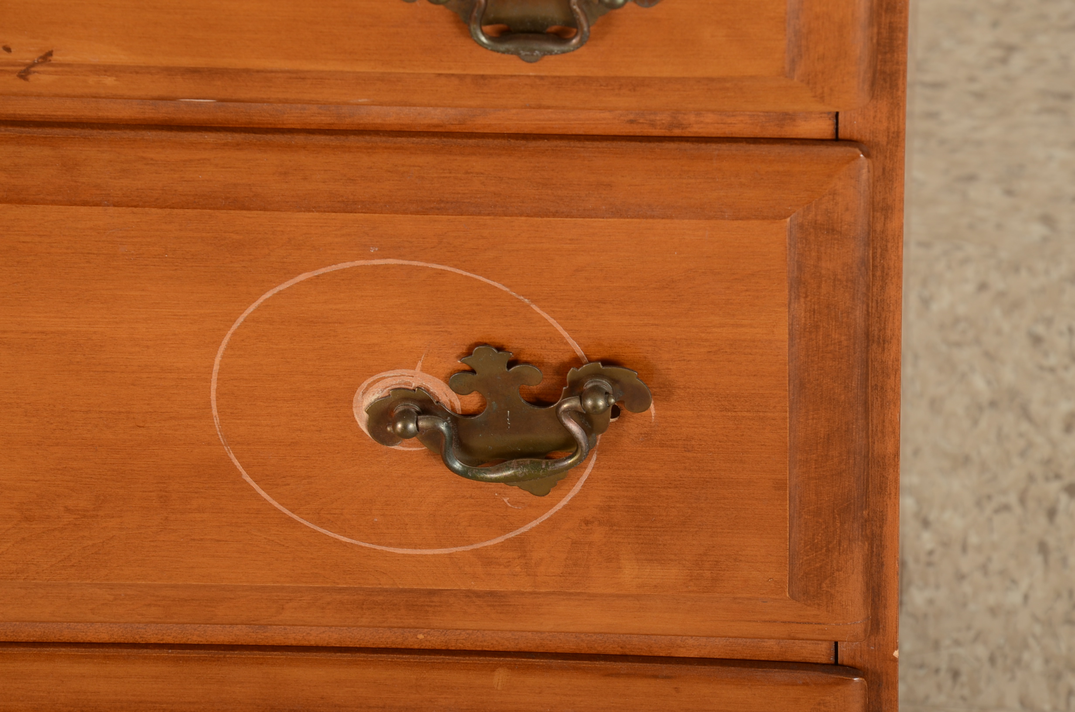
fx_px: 4693
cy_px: 356
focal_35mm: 158
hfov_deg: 13.1
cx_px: 538
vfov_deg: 8.7
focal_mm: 105
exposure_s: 1/125
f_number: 11
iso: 125
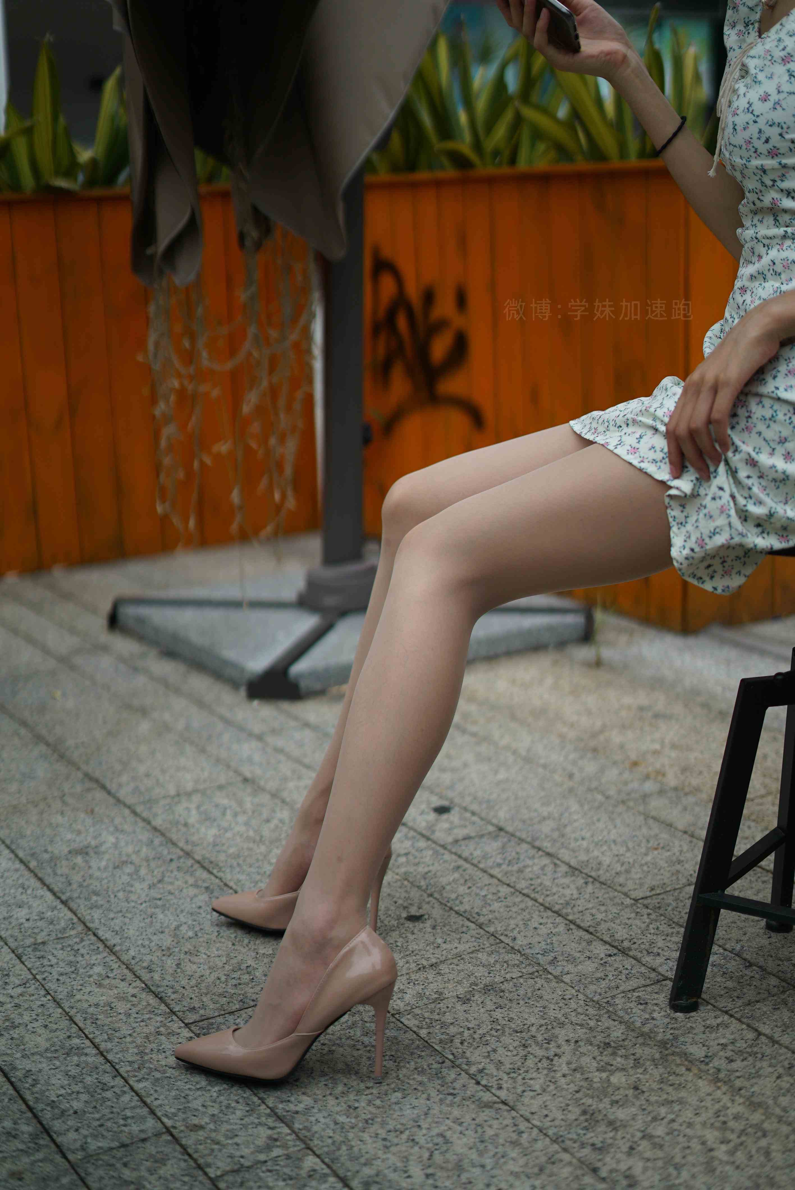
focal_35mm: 50
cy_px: 595
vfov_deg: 39.6
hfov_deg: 27.0
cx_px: 398
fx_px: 1654
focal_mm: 50
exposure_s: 1/8000
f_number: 1.8
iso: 200
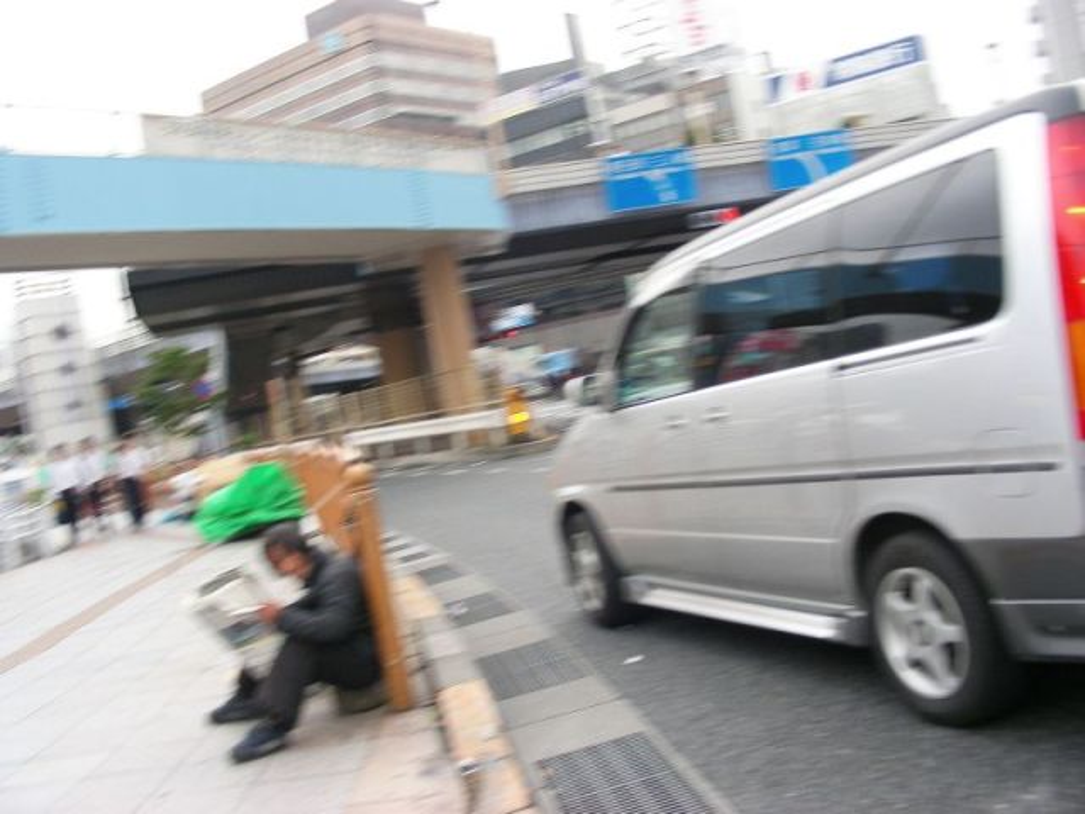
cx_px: 542
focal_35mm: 38
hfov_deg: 49.0
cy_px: 407
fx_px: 1191
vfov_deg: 37.7
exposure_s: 1/105
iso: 50
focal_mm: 6.3
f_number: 4
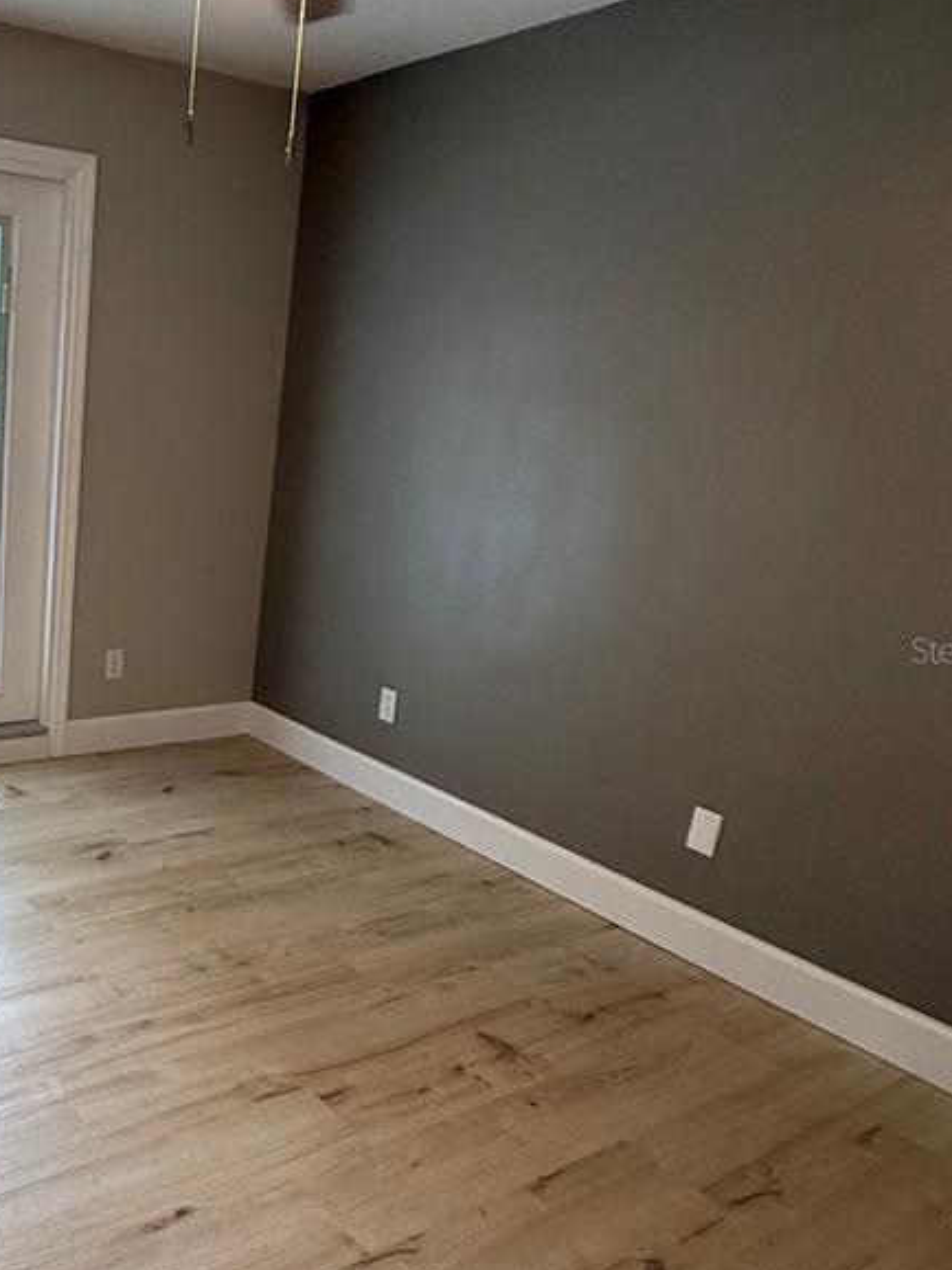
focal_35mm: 29
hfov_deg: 43.6
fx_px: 1064
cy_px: 649
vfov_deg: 61.7
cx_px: 79
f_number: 2.2
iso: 200
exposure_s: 1/120
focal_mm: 2.22
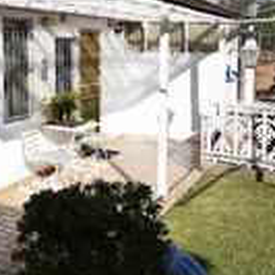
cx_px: -19
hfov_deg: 33.3
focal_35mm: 45
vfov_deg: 36.4
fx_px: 404
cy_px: 59
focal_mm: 10
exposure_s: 1/400
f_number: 10
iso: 200
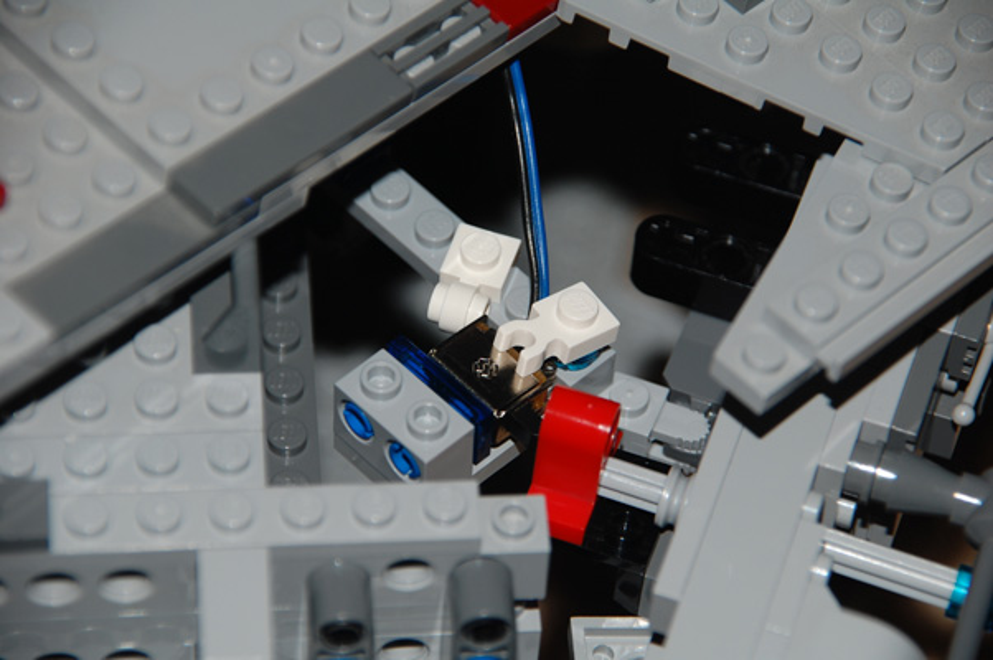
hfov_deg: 7.4
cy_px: 330
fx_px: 7646
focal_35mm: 278
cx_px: 496
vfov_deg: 4.9
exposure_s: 1/125
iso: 200
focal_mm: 185
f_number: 6
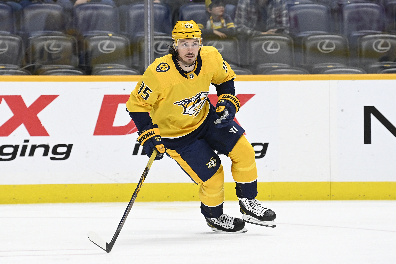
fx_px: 2200
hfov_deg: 10.3
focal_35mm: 200
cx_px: 198
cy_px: 132
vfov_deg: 6.9
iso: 6400
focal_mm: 200
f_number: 4
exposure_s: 1/3200
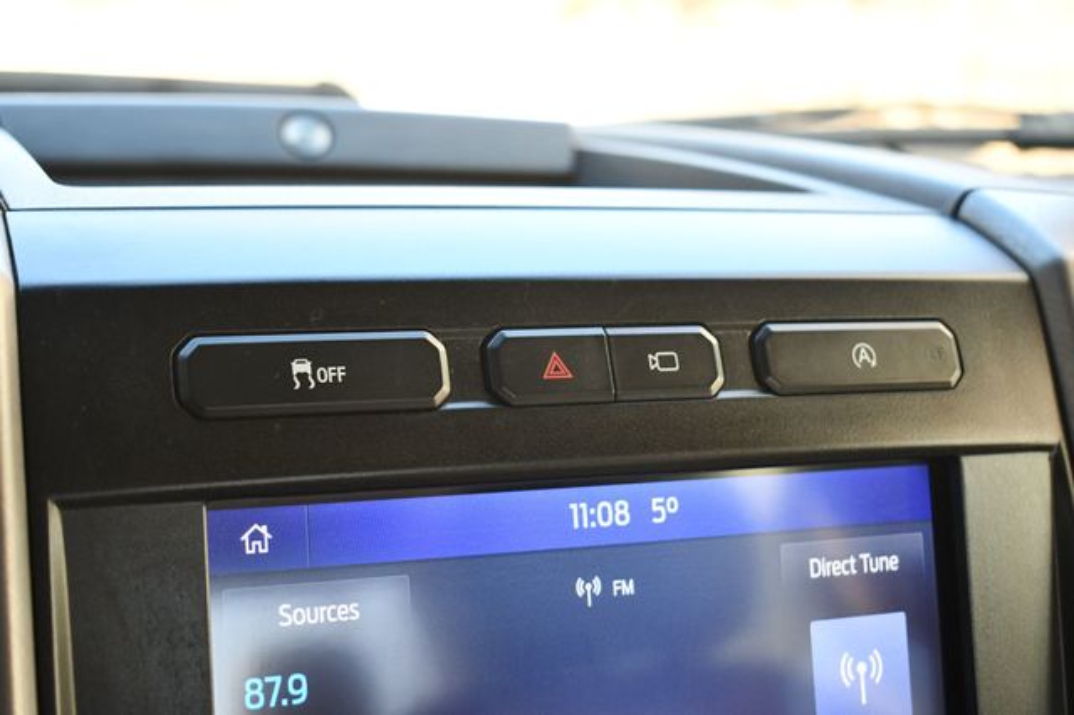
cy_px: 358
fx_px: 1700
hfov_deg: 35.1
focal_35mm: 57
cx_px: 537
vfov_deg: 23.8
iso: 900
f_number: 4.8
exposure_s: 1/125
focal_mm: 38
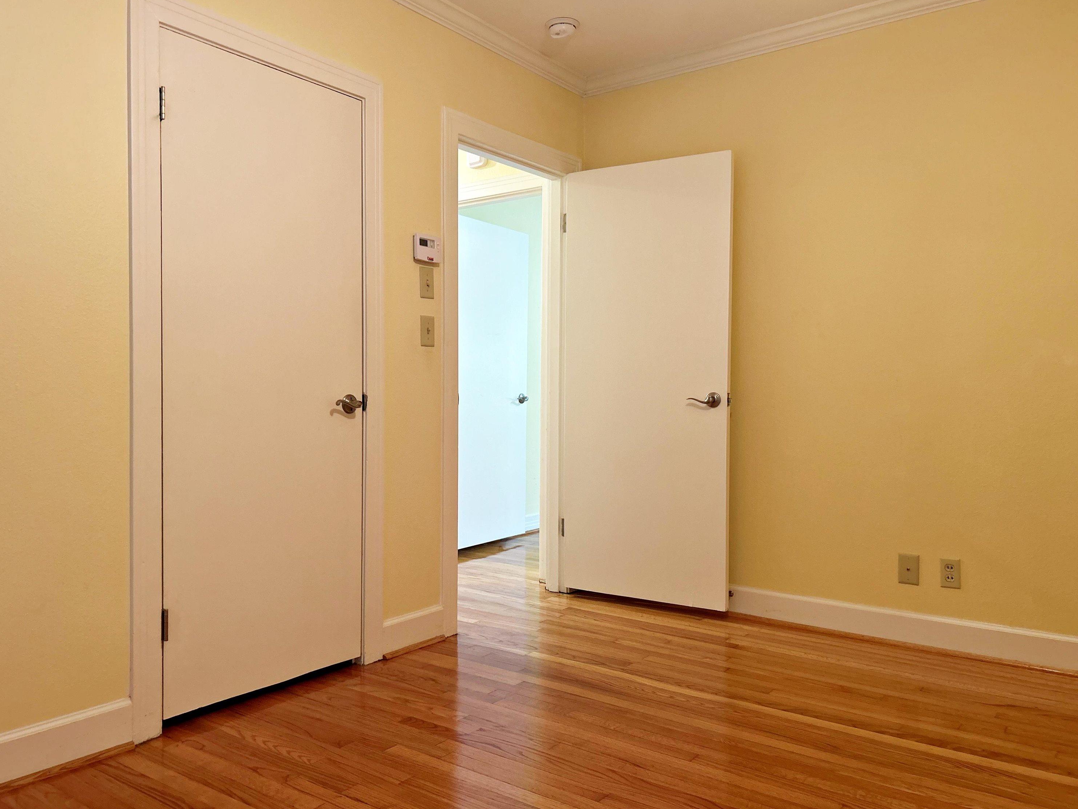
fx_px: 841
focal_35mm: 27
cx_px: 524
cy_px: 411
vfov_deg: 51.4
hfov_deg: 65.3
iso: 200
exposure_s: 1/60
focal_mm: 5.7
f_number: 1.5
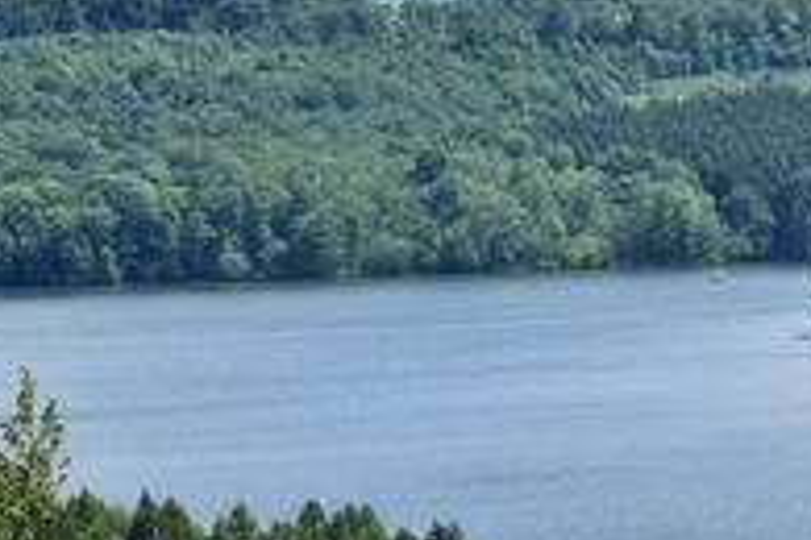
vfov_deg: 5.3
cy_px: 228
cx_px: 570
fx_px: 5812
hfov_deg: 8.0
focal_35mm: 258
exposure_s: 1/500
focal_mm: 70
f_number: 11
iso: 360
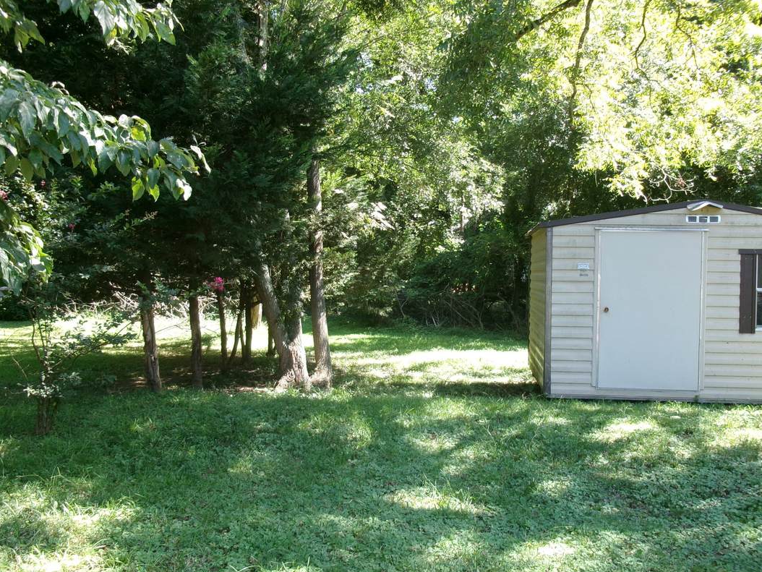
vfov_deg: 41.8
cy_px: 289
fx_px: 749
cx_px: 404
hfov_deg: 53.9
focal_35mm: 34
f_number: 3.9
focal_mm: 5.1
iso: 100
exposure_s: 1/52
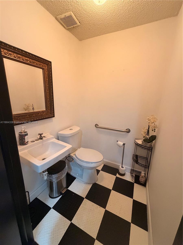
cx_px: 92
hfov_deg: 85.7
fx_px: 99
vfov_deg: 102.1
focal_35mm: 14
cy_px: 122
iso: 500
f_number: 2.2
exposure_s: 1/60
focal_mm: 2.22
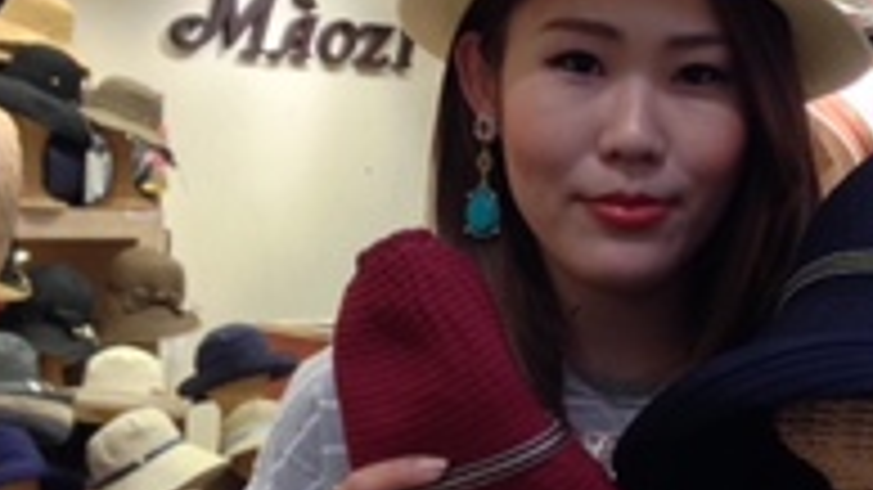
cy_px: 265
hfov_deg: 28.6
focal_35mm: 74
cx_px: 508
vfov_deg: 16.3
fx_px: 1713
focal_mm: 4.12
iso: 100
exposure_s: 1/20
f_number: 2.4
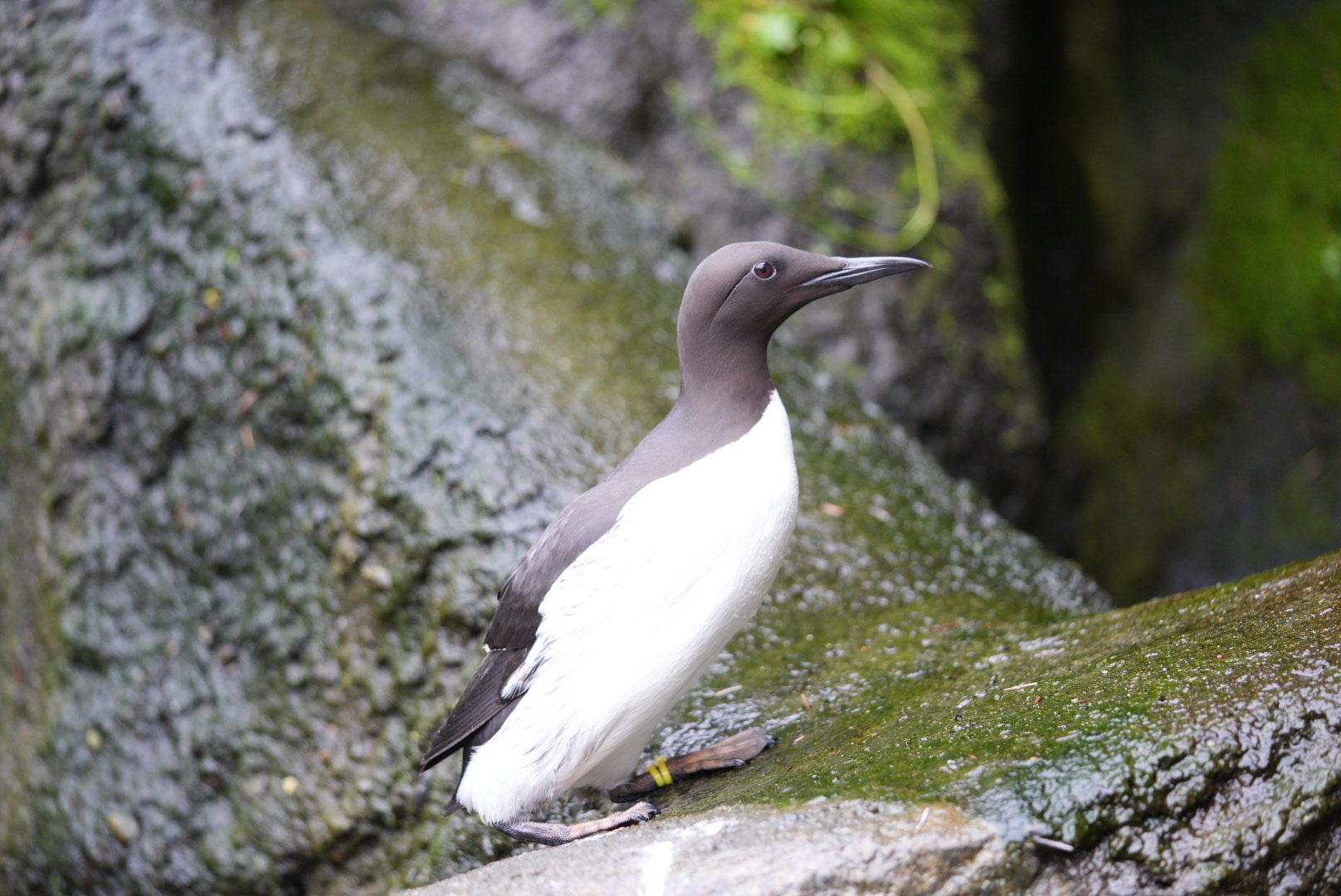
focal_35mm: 90
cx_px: 670
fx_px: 3355
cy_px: 448
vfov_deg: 15.2
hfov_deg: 22.6
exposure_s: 1/400
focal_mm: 90
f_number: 2.8
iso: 3200
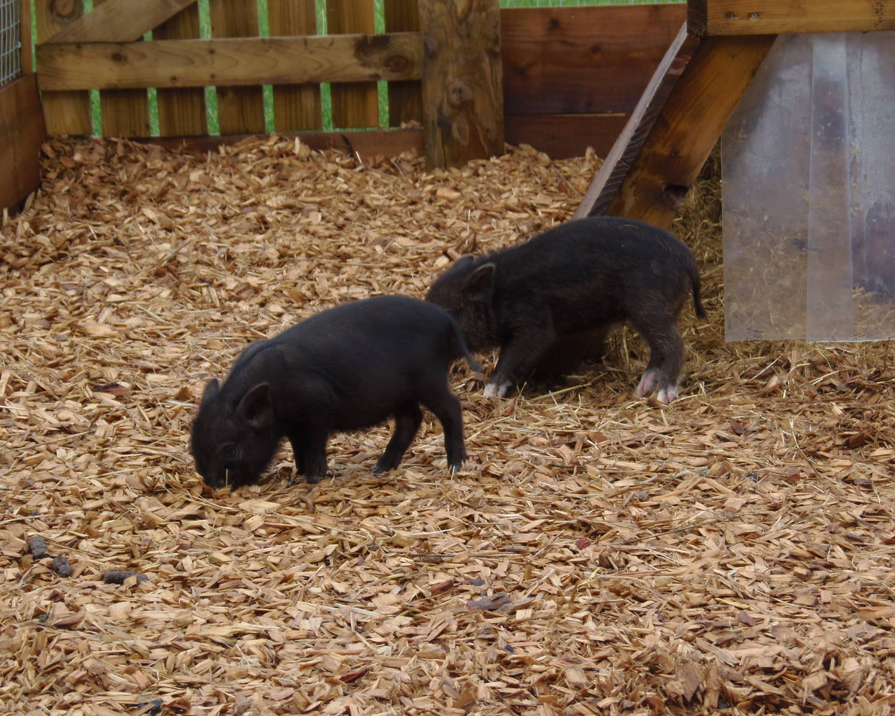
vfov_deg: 10.9
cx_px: 445
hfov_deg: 13.6
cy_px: 358
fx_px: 3762
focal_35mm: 142
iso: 64
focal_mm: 25.2
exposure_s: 1/100
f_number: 4.7
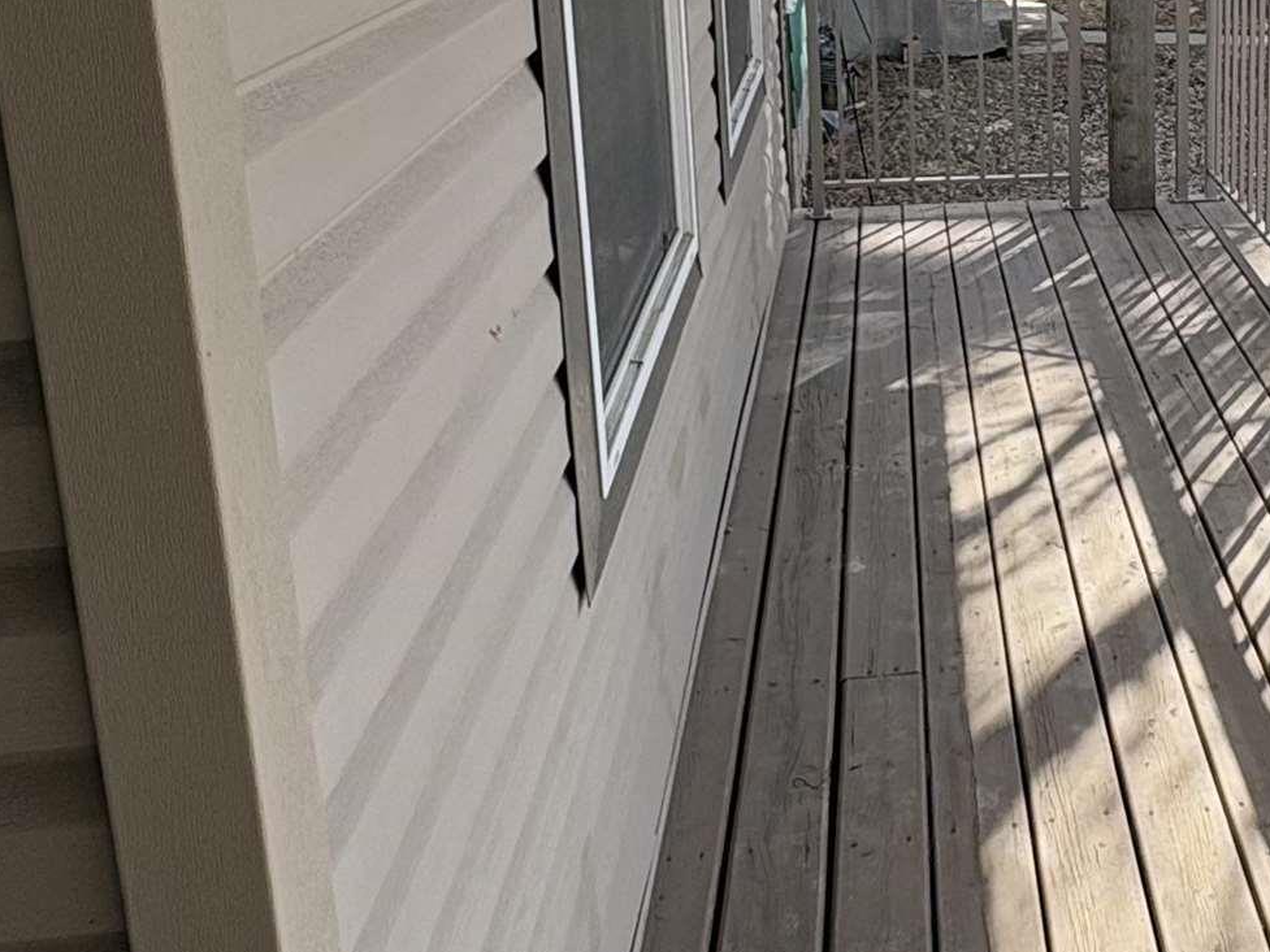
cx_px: 1118
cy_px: 99
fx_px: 1614
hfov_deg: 40.1
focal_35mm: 44
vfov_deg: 31.4
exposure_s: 1/796
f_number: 2.2
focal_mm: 2.22
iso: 64
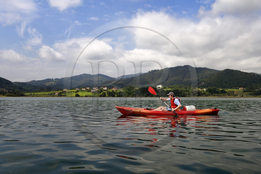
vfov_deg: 41.1
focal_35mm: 32
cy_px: 87
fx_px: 232
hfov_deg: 58.7
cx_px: 130
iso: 400
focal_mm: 32
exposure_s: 1/500
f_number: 14
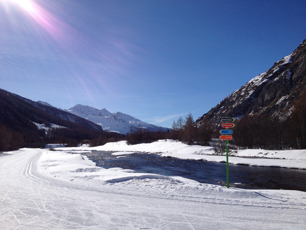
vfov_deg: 40.7
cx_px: 153
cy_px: 115
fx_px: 309
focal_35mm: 35
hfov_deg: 52.6
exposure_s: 1/5025
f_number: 2.4
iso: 50
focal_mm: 4.28
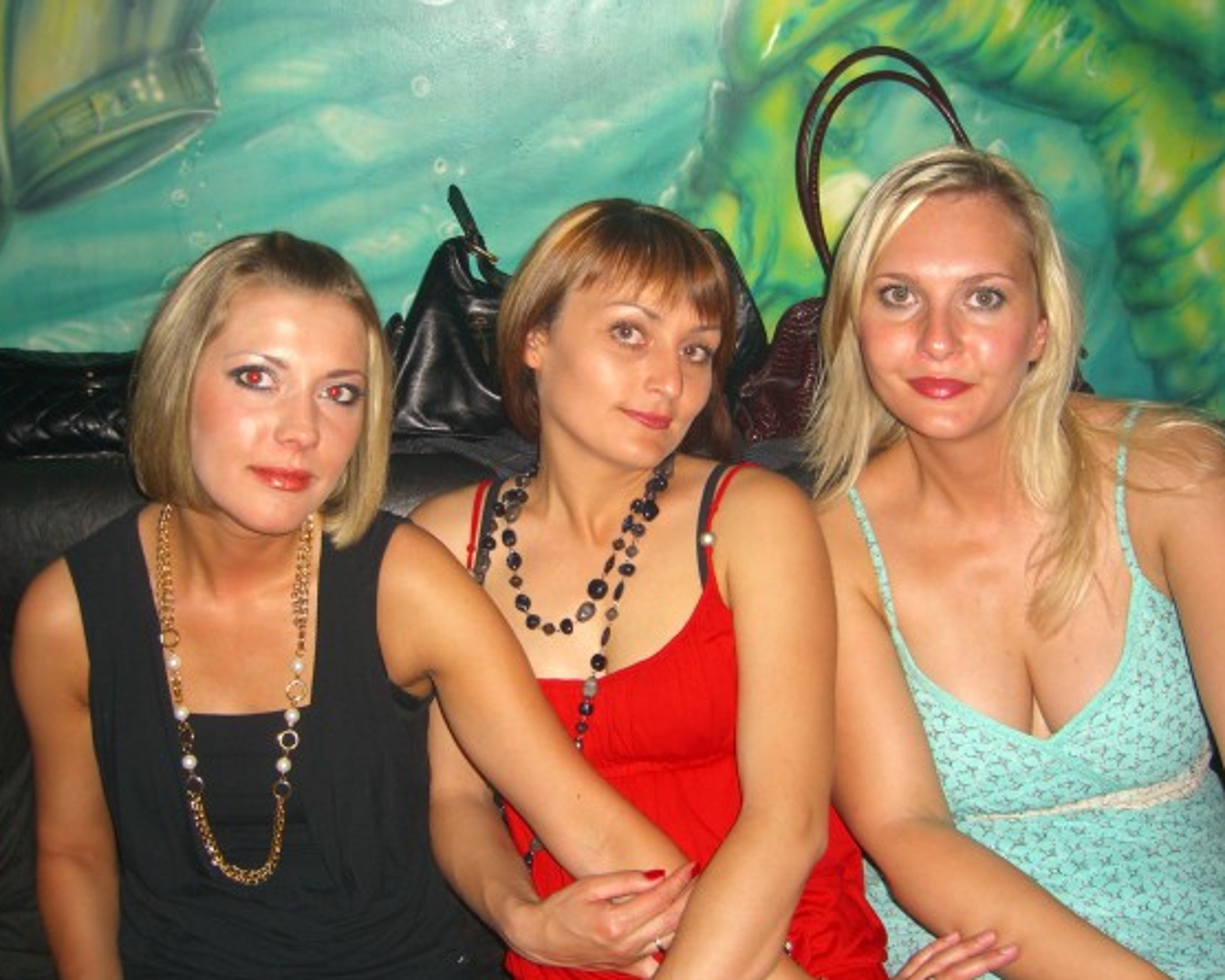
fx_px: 1450
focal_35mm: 40
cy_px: 491
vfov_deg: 37.3
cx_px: 610
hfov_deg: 45.8
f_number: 2.8
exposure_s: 1/60
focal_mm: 7.9
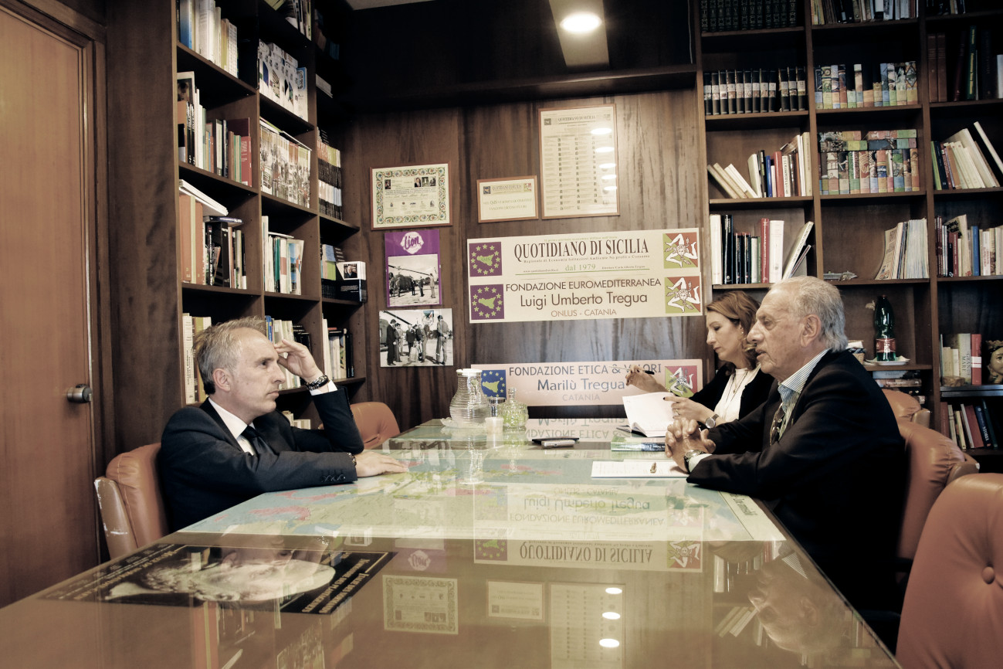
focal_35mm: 27
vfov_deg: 47.9
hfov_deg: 67.4
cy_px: 334
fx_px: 752
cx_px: 502
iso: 1600
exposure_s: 1/80
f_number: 5.6
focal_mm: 18
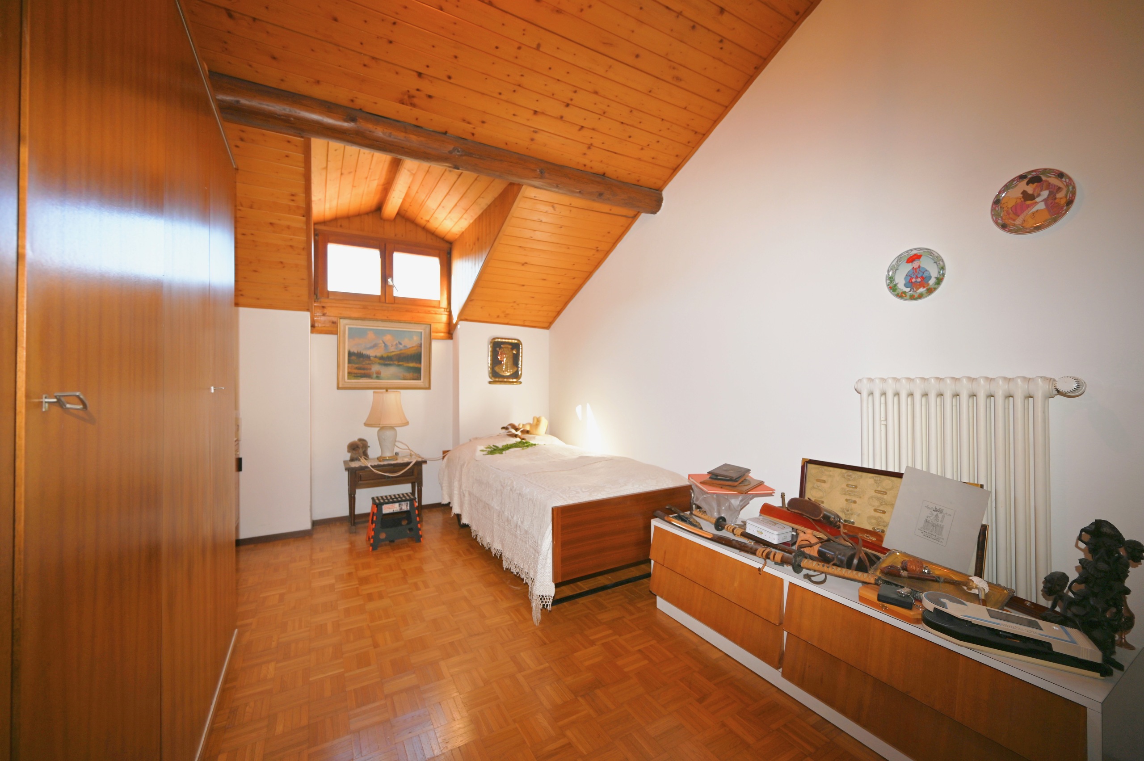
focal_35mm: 14
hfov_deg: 104.3
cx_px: 572
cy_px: 380
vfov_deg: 81.1
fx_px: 445
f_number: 4
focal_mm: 14
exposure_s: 1/60
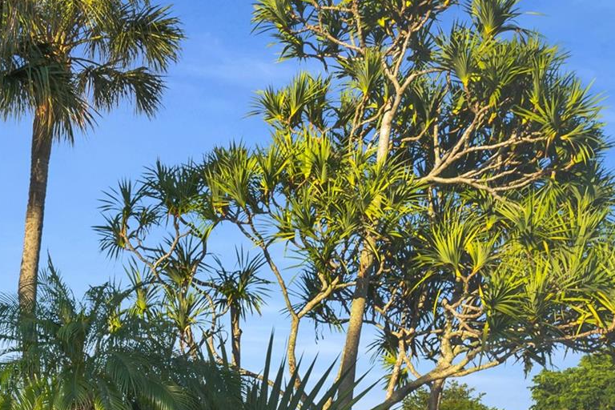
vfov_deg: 25.8
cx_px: 20
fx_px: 854
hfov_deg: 36.2
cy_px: 395
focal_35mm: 50
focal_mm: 16
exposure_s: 1/30
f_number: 11
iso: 100
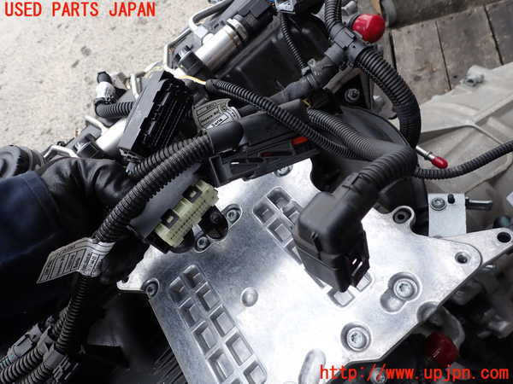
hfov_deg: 69.4
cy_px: 192
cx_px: 256
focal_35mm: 25
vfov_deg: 54.9
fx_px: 370
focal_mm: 4.5
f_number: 2.8
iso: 100
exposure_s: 1/320
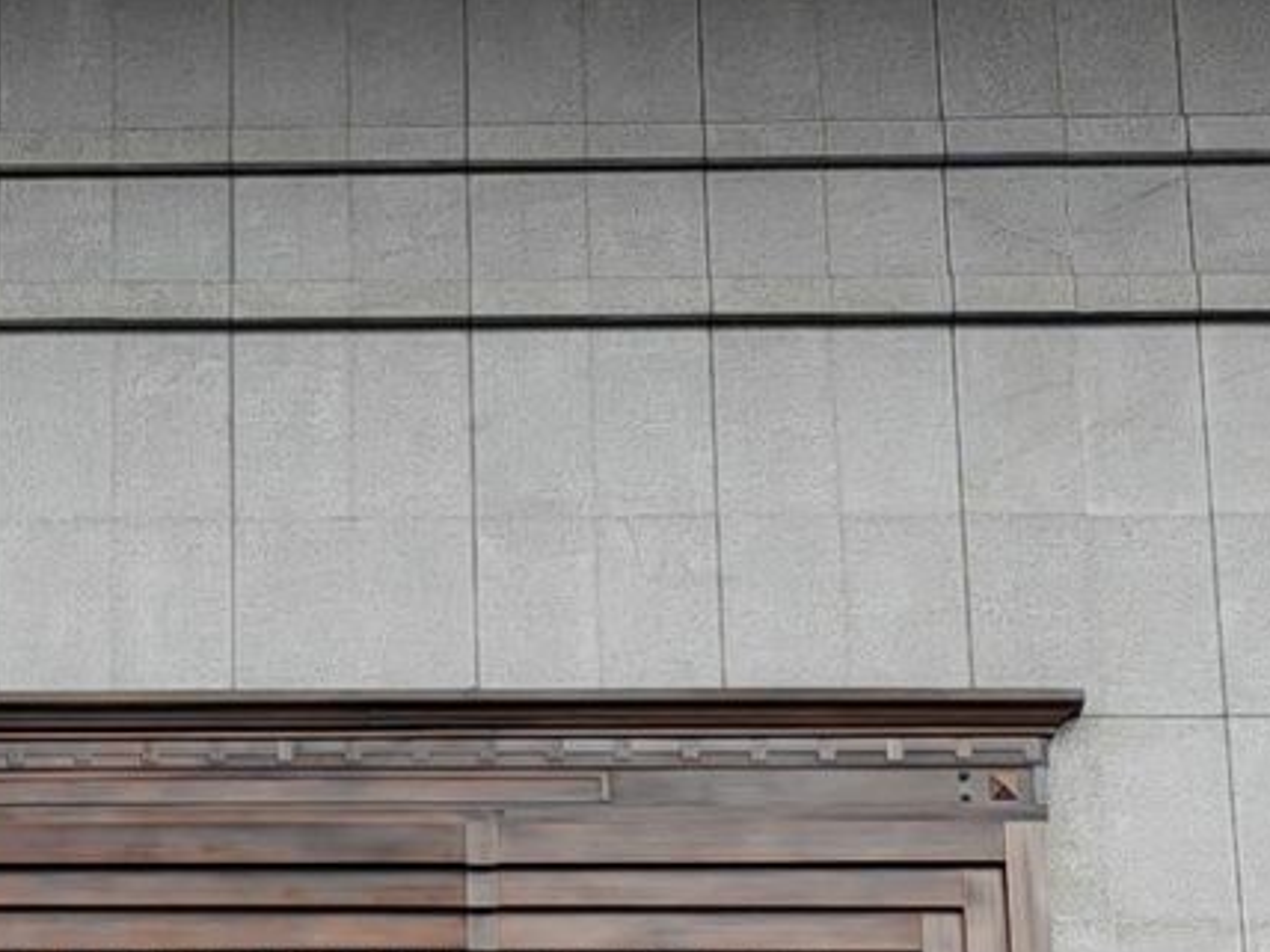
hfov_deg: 12.3
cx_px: 77
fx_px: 5833
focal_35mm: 159
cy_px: 486
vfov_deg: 9.3
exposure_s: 1/620
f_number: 1.9
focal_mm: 6.12
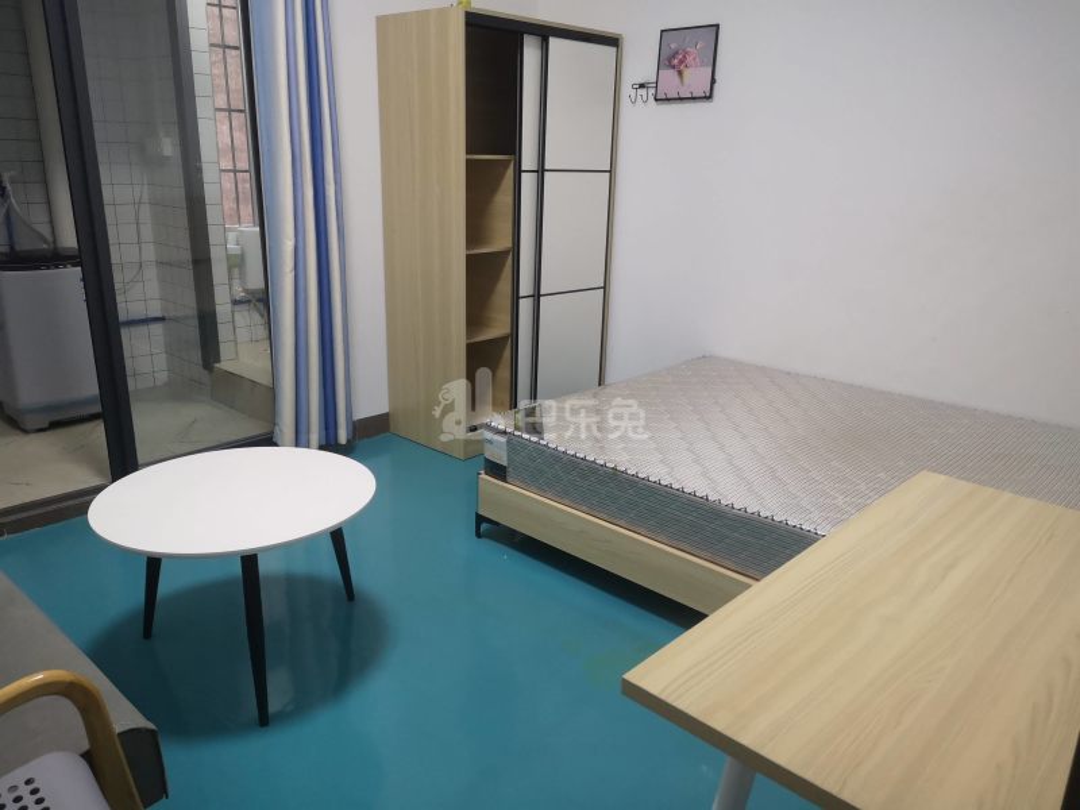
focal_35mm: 27
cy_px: 405
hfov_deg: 65.3
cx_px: 540
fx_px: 842
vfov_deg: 51.4
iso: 400
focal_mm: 3.95
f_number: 1.8
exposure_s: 1/33.3
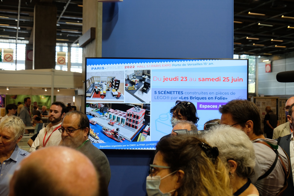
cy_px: 98
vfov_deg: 30.5
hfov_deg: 44.5
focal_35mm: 44
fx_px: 359
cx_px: 147
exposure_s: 1/125
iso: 1250
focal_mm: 29.3
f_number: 4.3
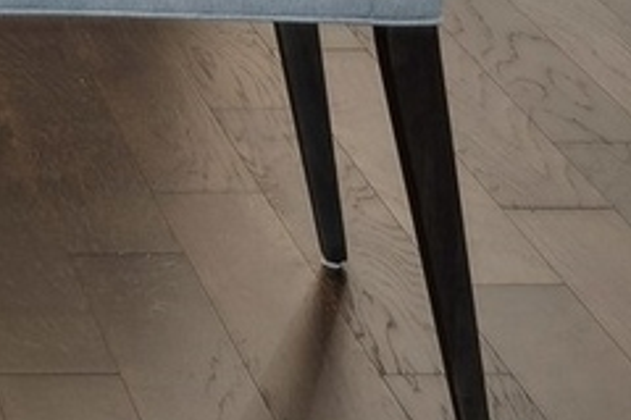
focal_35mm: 155
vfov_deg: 7.6
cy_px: -906
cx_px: -415
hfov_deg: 12.4
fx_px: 2717
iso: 320
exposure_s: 1/13
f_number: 8
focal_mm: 23
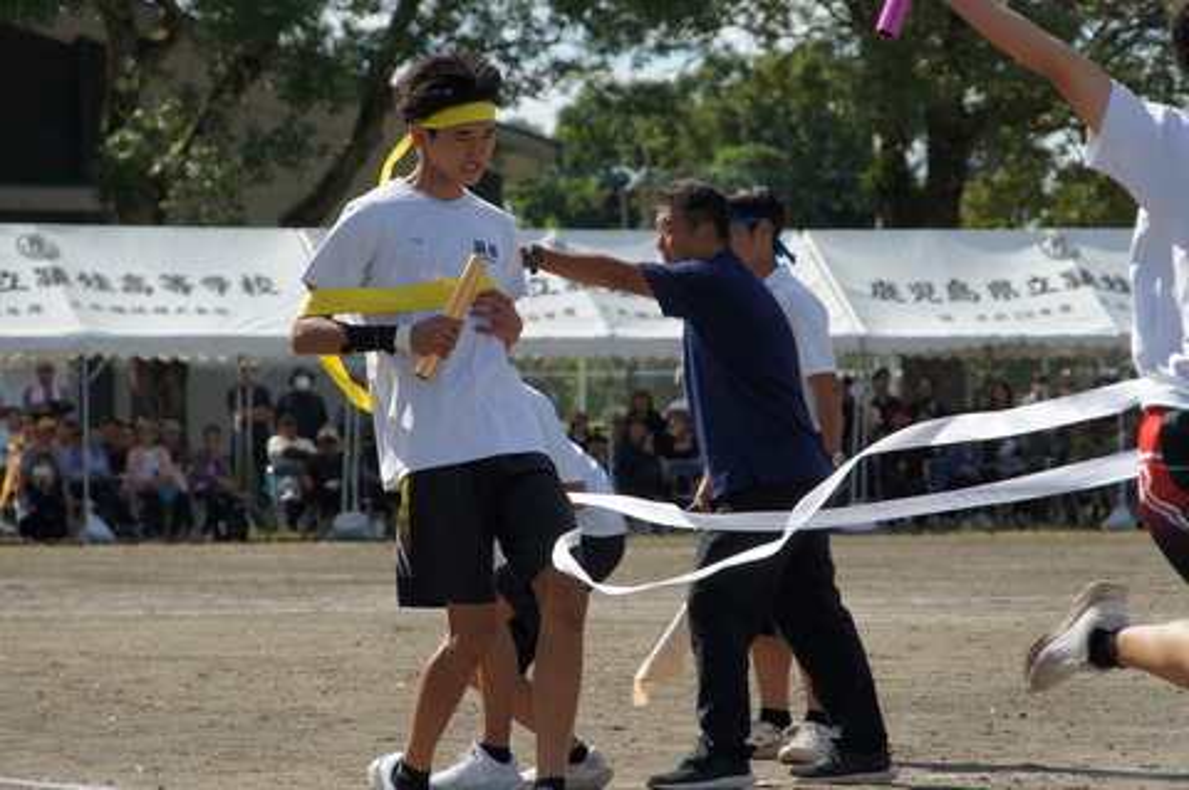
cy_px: 395
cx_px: 594
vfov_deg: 6.1
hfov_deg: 9.2
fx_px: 7374
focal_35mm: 224
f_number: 9
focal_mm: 149
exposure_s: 1/500
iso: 200
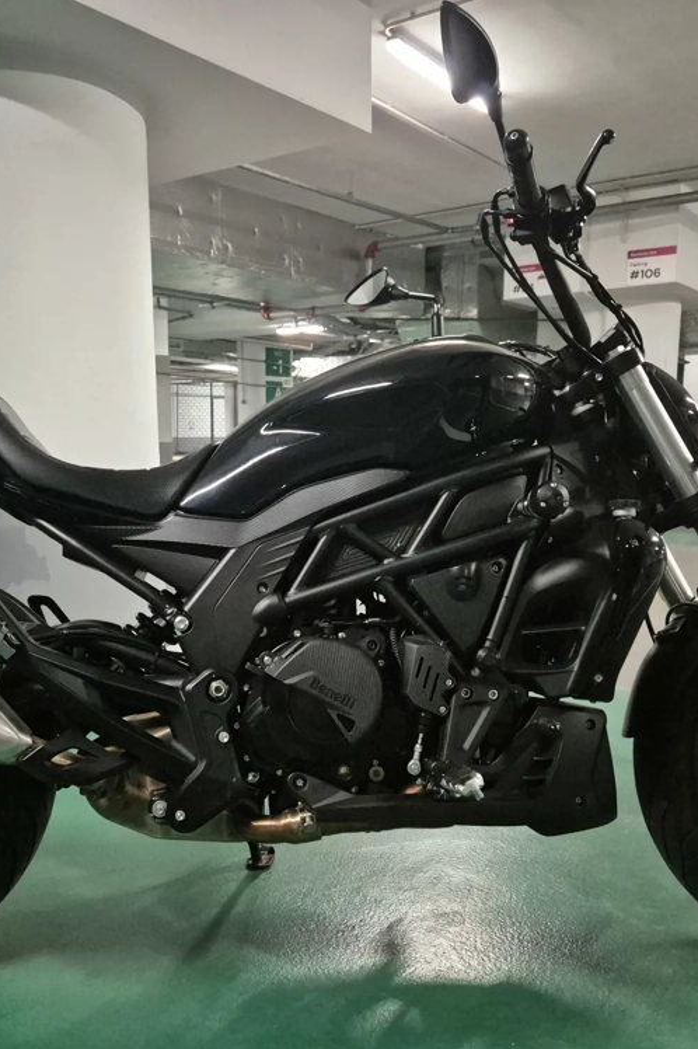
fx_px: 931
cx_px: 313
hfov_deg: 41.0
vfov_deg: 58.7
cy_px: 524
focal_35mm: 32
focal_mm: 5.4
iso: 2500
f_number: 1.8
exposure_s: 1/100
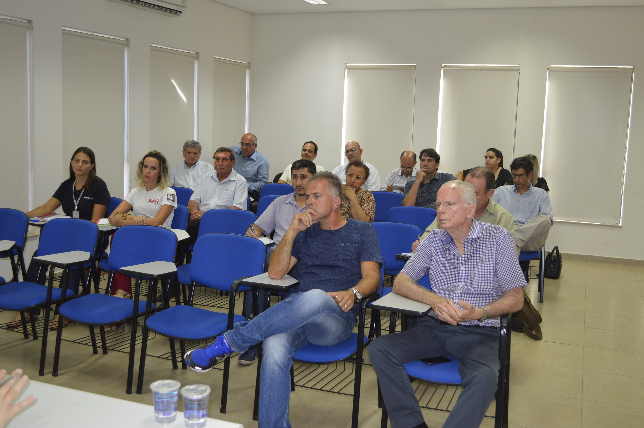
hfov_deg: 53.2
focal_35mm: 36
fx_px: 643
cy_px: 214
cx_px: 322
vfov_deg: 36.8
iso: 640
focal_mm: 24
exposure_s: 1/60
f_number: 4
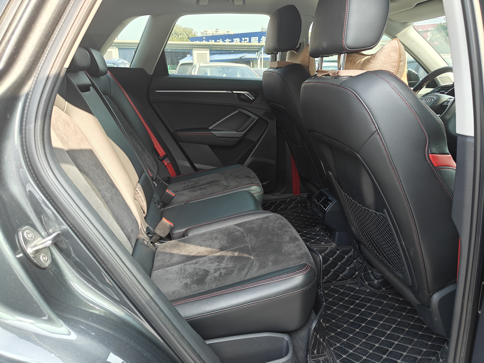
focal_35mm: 24
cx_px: 242
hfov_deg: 71.6
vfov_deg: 56.8
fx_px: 336
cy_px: 182
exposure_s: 1/256
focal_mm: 5.59
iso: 50
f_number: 1.8
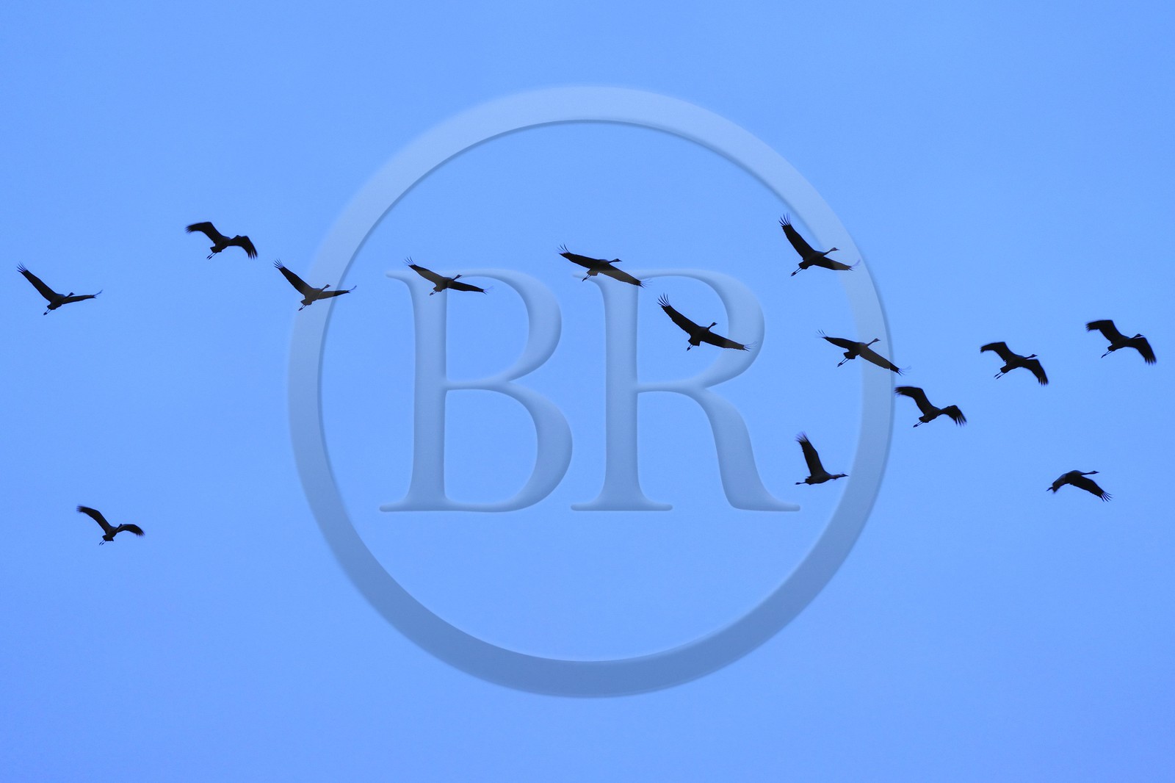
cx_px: 588
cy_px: 392
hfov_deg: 10.3
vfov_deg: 6.9
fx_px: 6526
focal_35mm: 200
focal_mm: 200
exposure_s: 1/160
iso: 1600
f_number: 5
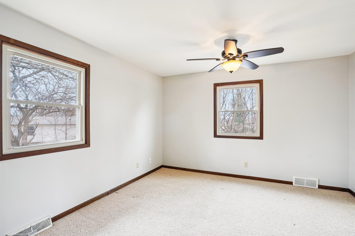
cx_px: 178
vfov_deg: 73.7
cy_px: 118
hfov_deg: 96.7
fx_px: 158
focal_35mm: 16
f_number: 8
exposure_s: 1/15
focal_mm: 16
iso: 400
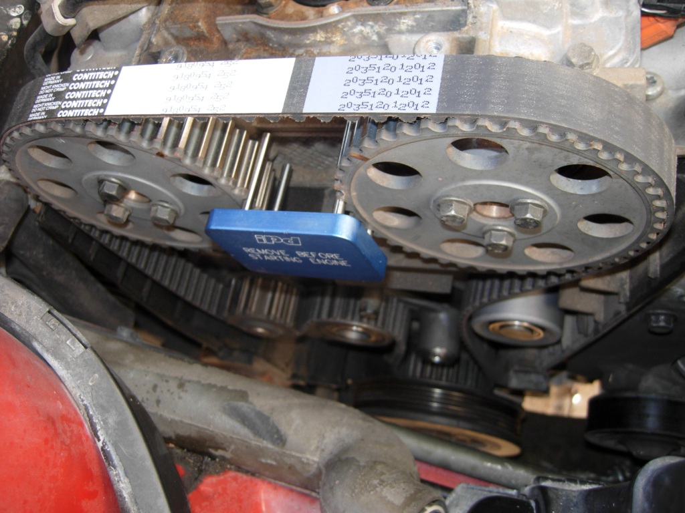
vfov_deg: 39.7
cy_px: 256
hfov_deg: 51.4
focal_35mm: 36
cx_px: 342
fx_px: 712
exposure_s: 1/45.2
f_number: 2.7
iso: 50
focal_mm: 7.5
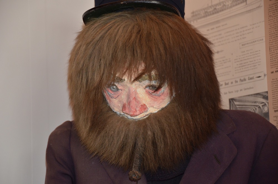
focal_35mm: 142
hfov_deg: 14.4
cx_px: 139
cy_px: 92
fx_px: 1098
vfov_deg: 9.6
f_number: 5.3
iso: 800
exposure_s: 1/60
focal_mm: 95
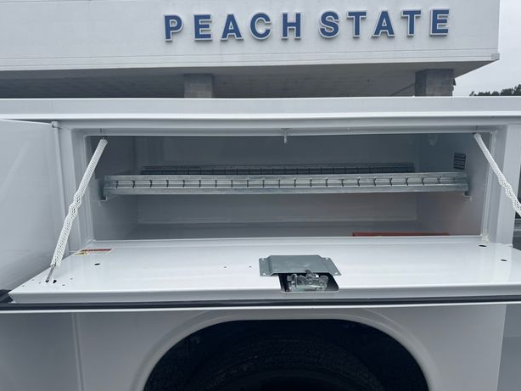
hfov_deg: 69.4
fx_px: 376
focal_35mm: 25
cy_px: 202
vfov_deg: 54.9
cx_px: 259
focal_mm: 6.76
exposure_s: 1/2710
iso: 80
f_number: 1.78
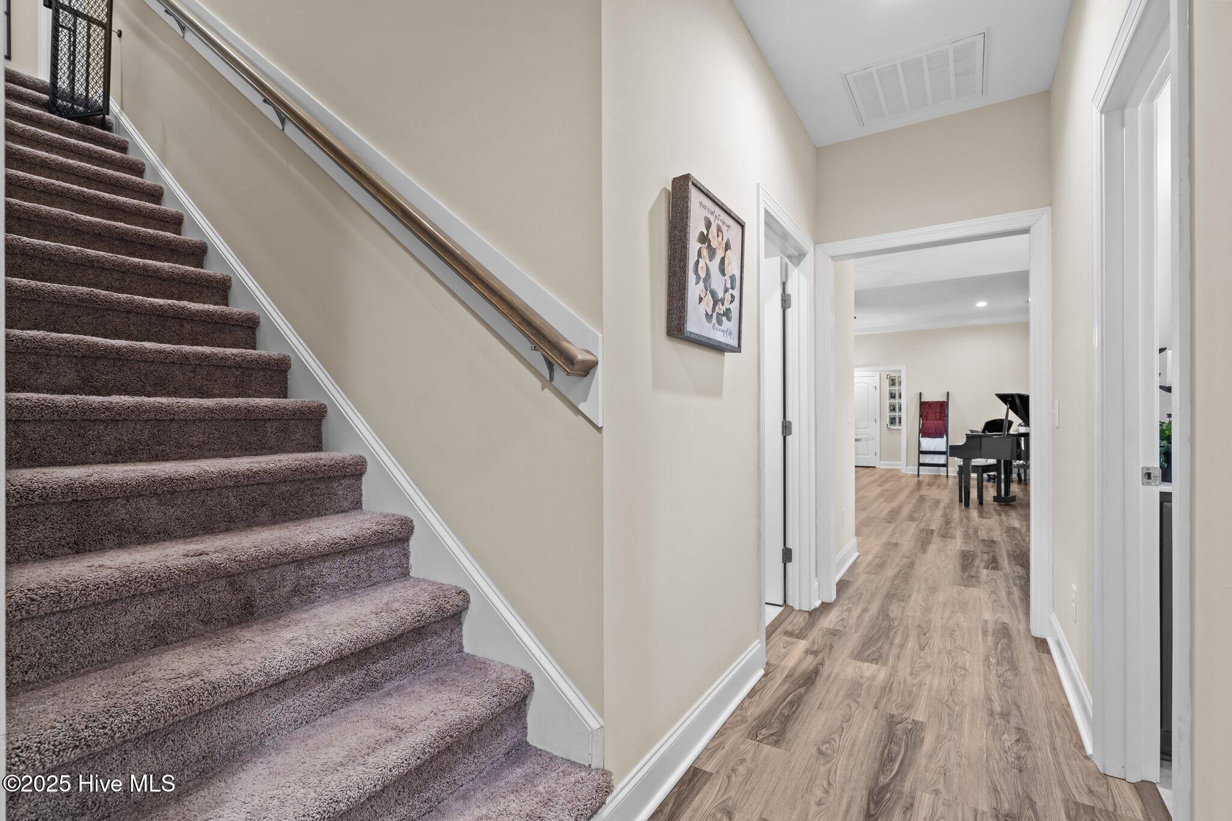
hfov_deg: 96.7
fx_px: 547
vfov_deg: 73.7
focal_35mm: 16
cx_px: 616
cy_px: 410
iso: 400
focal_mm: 16
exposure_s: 1
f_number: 7.1
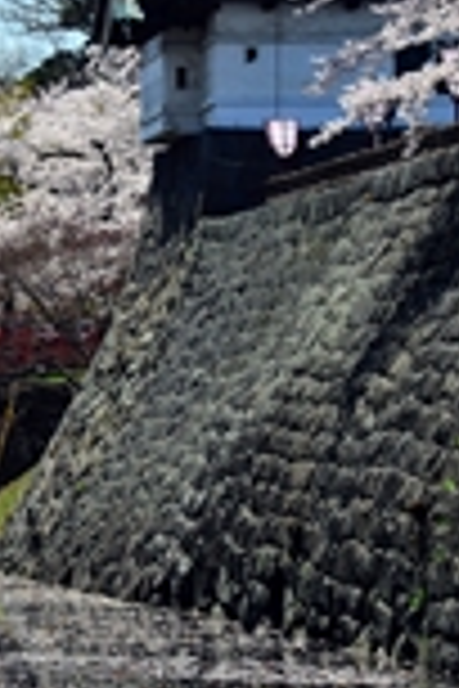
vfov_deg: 7.0
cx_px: 11
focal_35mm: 293
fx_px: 5603
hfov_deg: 4.7
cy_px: 247
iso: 400
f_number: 13
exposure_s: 1/500
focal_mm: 112
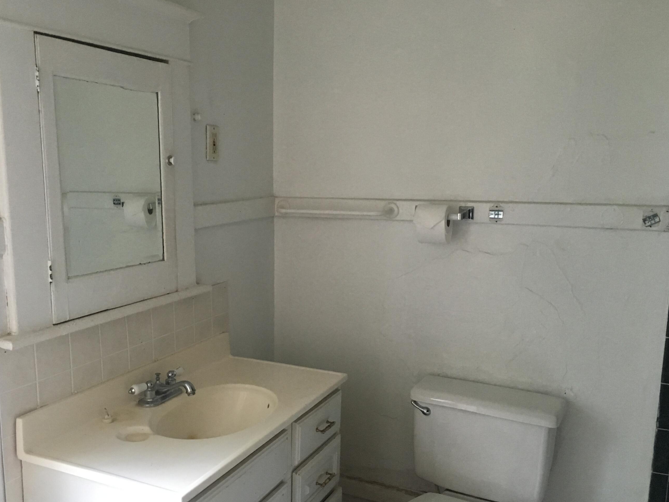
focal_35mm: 34
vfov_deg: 41.7
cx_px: 290
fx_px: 657
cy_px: 290
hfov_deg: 53.8
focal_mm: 4.15
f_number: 2.2
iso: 200
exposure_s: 1/30
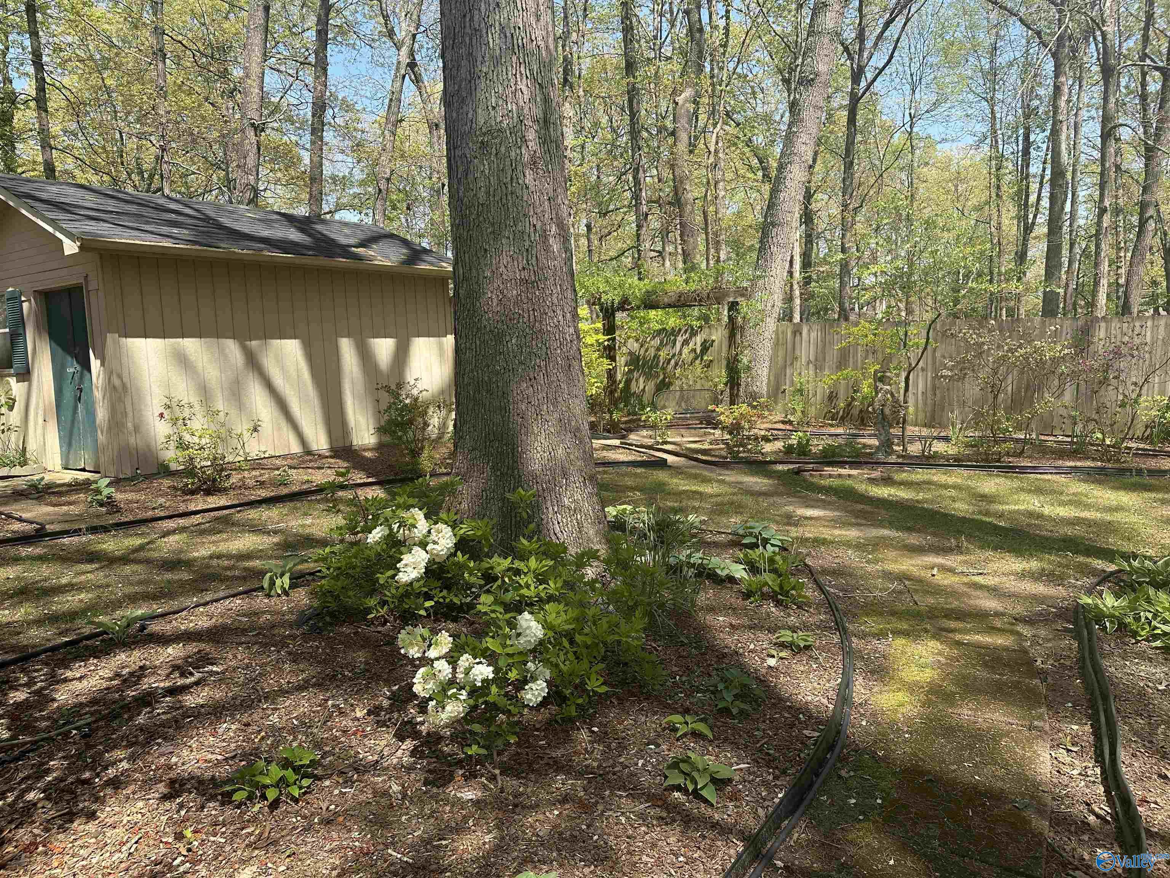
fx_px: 811
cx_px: 585
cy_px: 439
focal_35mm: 24
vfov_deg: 56.8
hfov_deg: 71.6
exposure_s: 1/1562
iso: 80
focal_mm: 6.86
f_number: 1.78
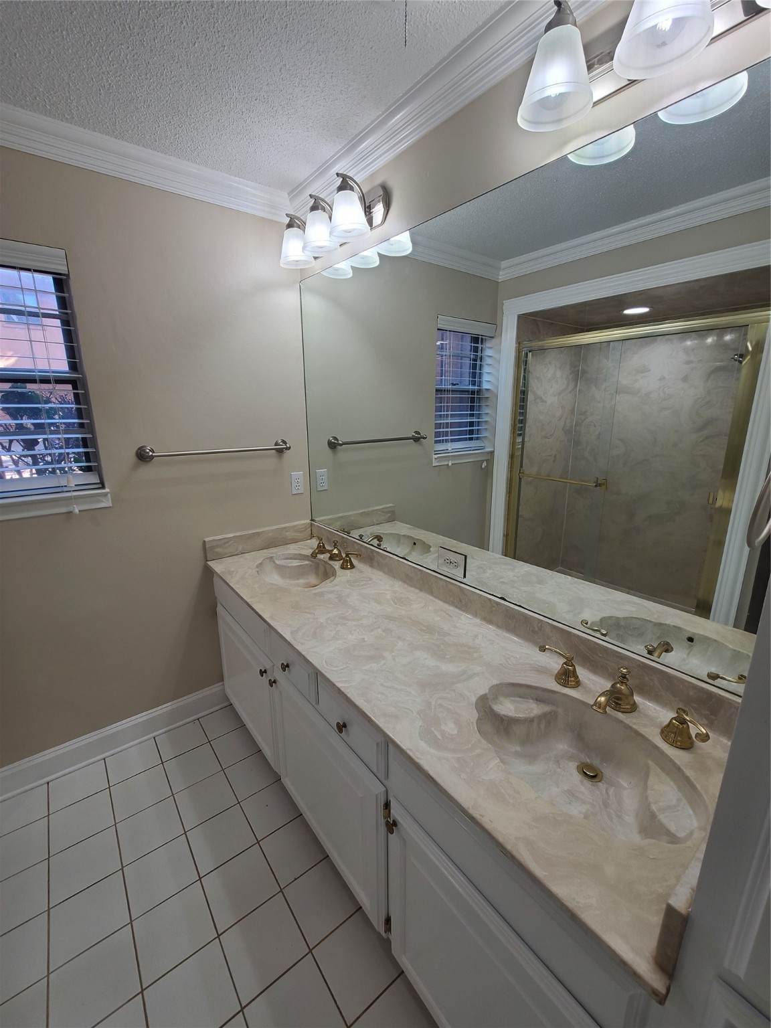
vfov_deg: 106.2
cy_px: 514
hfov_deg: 89.9
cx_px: 386
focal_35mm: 13
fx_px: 386
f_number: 2.2
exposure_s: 1/119
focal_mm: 2.2
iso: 80
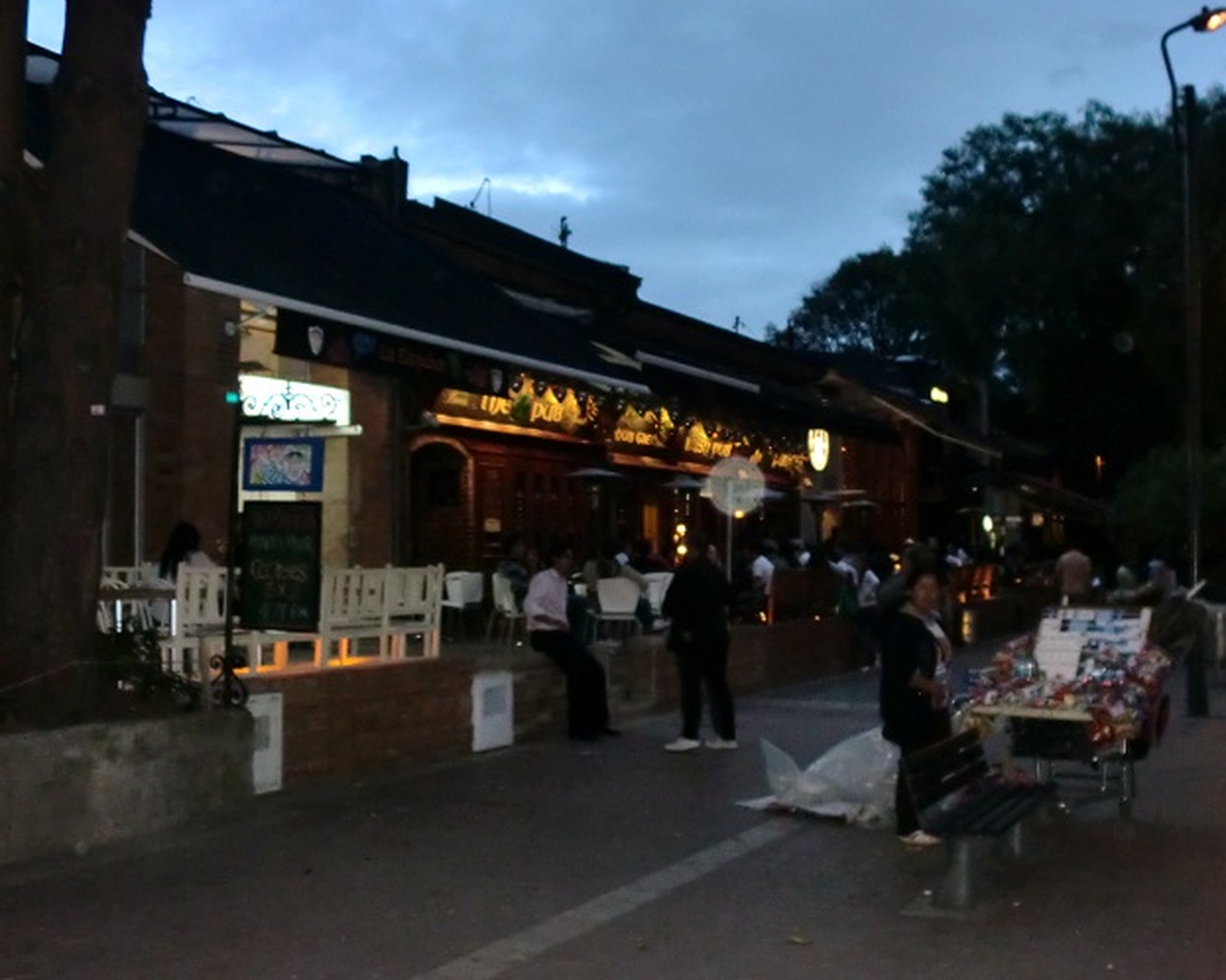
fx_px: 1632
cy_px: 483
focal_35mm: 45
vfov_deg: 33.4
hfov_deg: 40.9
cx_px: 760
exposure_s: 1/50
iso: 400
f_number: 3.1
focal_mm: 6.3
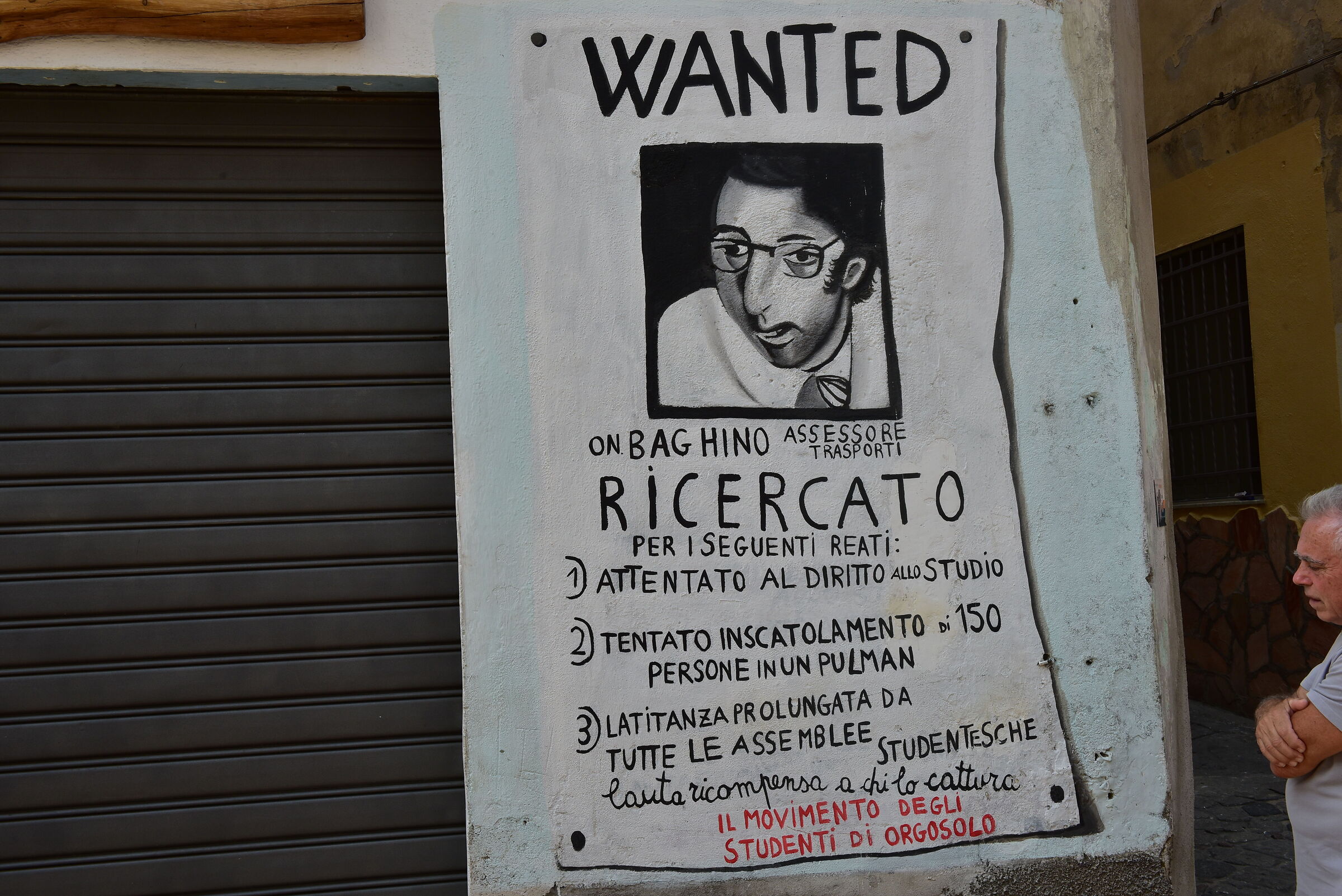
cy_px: 448
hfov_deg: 50.7
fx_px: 1417
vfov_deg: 35.1
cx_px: 671
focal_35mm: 38
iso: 180
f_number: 14
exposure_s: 1/125
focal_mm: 38
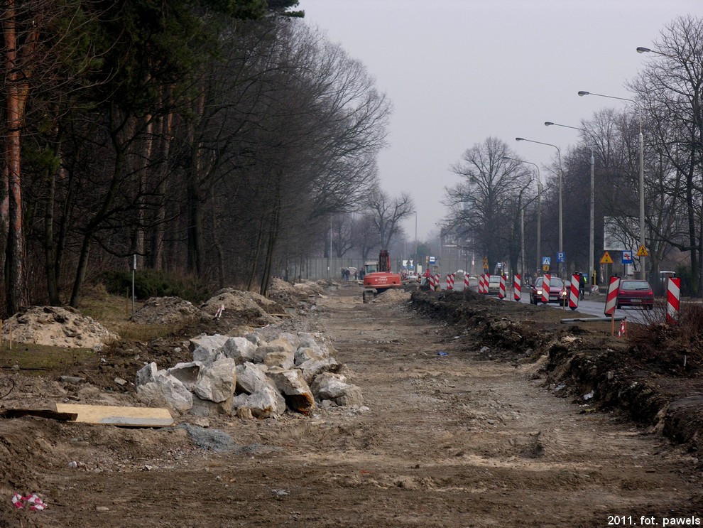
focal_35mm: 157
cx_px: 352
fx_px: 3189
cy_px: 264
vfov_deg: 9.5
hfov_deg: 12.6
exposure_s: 1/164
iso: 100
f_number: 3.9
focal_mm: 40
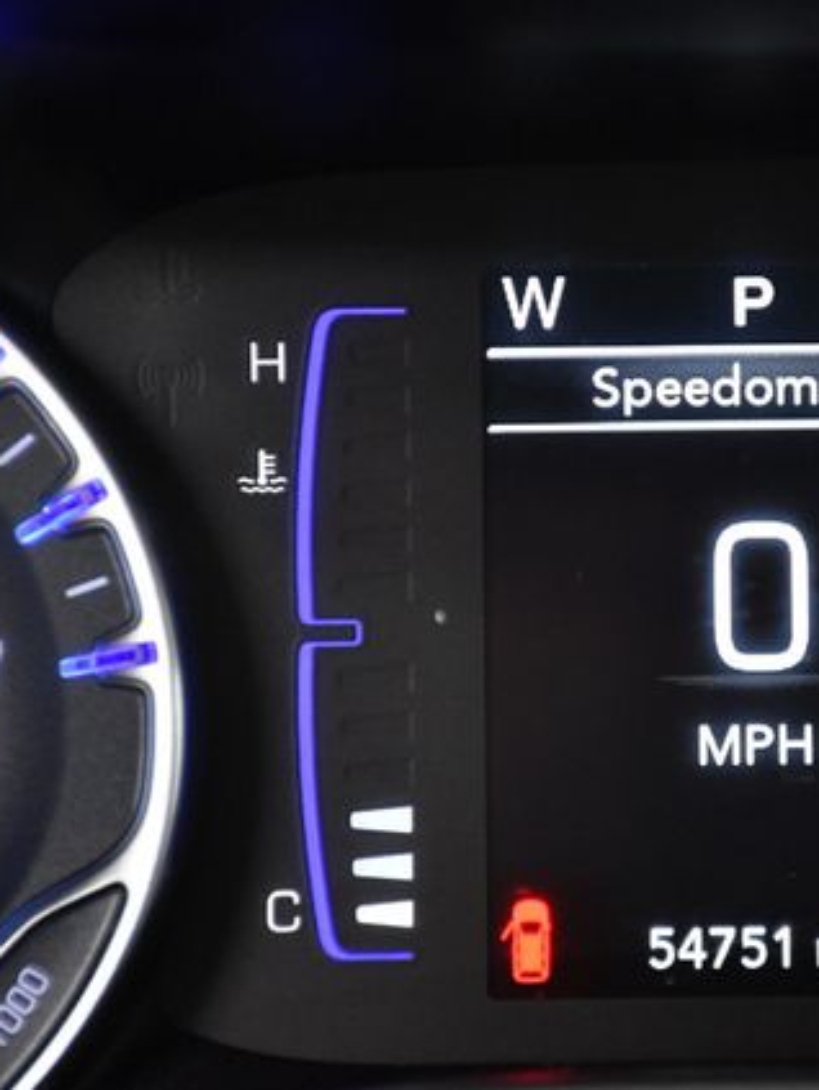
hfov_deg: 4.9
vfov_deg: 6.5
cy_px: 544
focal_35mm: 305
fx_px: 9607
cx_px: 713
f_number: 5.6
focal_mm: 140
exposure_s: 1/100
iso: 2500
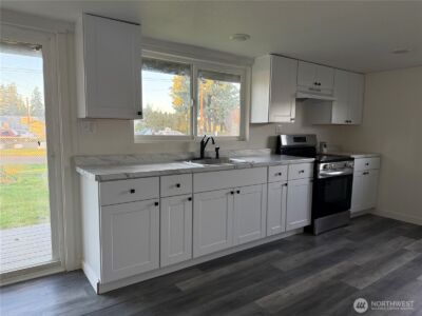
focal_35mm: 24
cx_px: 211
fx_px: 293
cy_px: 158
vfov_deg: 56.8
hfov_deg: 71.6
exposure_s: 1/125
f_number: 1.78
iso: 200
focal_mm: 6.76
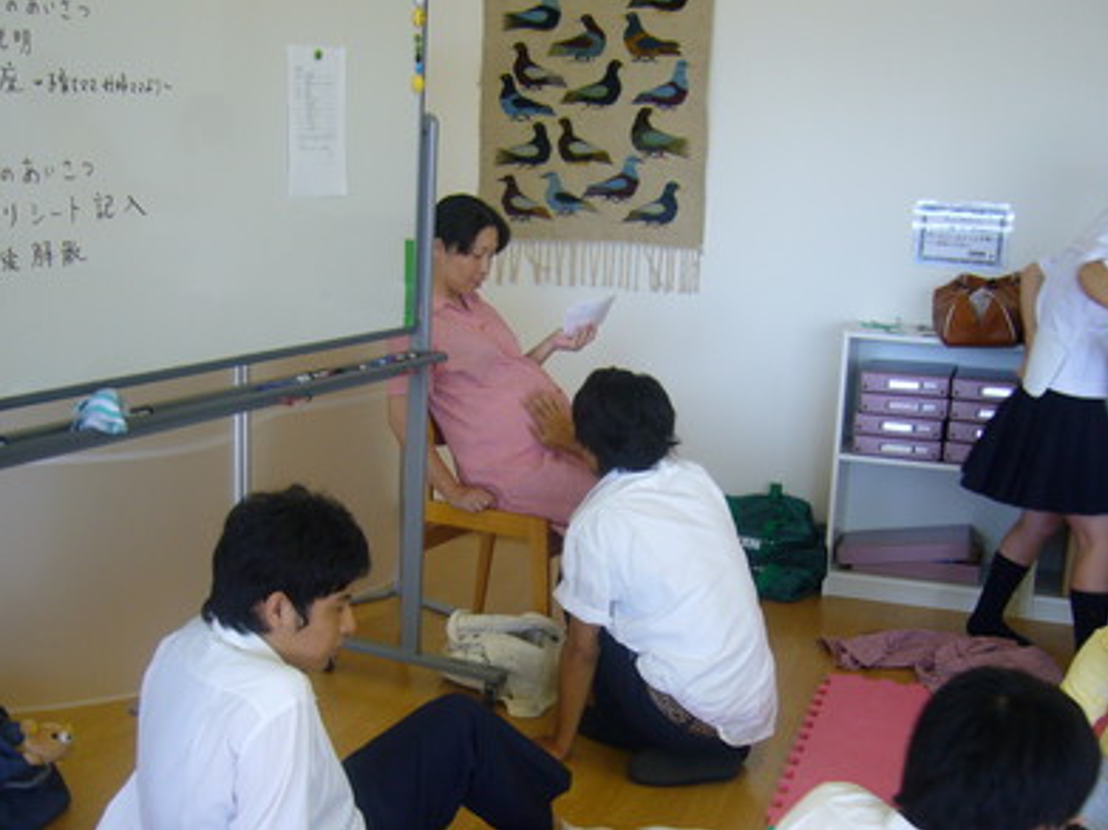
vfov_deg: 31.4
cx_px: 570
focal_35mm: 46
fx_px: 1472
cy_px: 500
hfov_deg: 41.2
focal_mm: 6
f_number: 2.9
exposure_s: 1/40
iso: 80
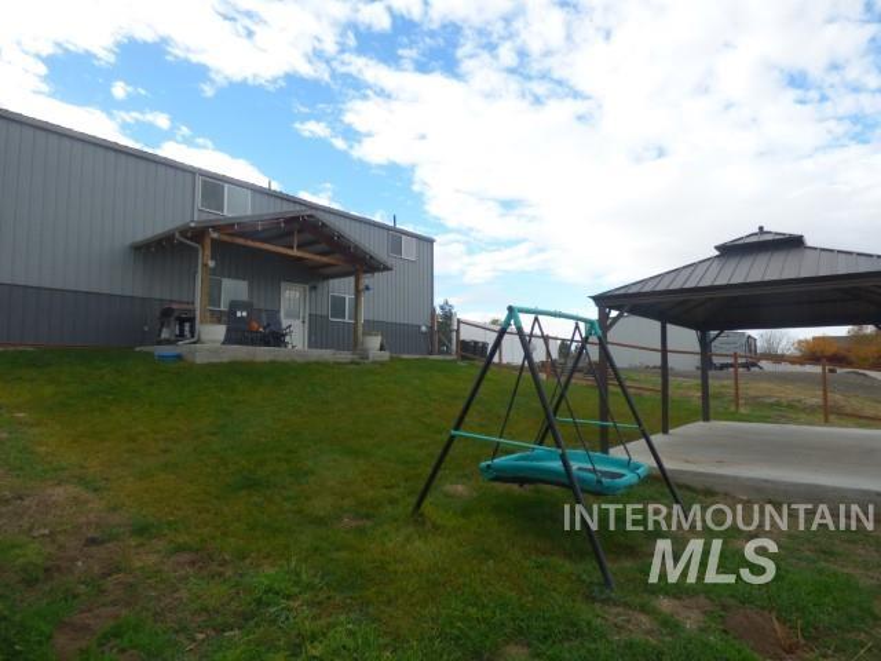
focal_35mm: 20
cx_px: 440
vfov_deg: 66.0
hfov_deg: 81.7
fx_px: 509
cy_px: 330
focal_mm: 3.58
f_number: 2.8
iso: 100
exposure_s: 1/800
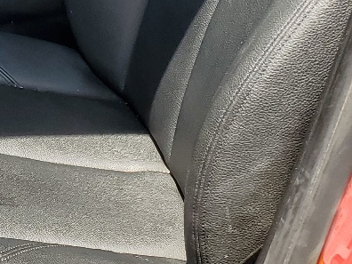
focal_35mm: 105
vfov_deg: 13.4
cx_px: -163
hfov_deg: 17.1
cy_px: -123
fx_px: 1068
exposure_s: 1/556
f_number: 1.5
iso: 50
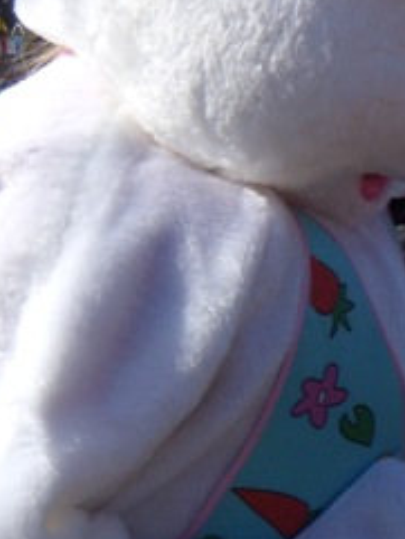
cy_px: 349
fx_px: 1855
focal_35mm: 119
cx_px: 763
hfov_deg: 11.4
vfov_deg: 16.5
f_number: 4.8
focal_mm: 6
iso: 100
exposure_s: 1/500
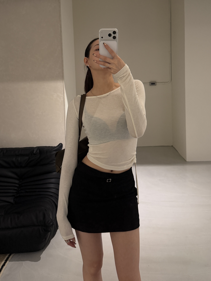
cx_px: 106
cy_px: 140
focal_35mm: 24
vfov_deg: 71.6
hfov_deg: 56.8
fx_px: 195
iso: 250
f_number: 1.78
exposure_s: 1/120
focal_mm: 6.76
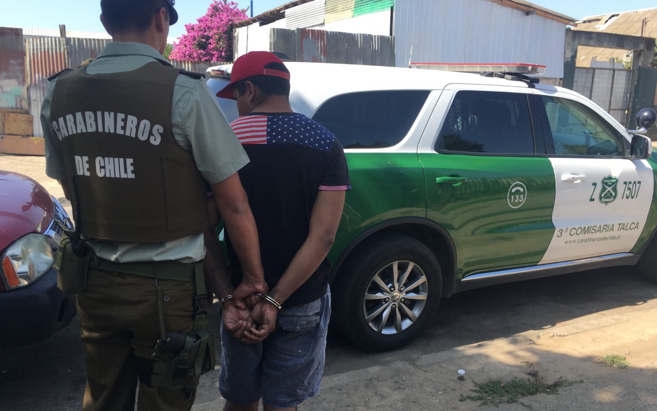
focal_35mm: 31
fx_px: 555
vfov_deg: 40.6
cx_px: 330
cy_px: 221
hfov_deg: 61.2
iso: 25
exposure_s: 1/596
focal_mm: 4.15
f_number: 2.2
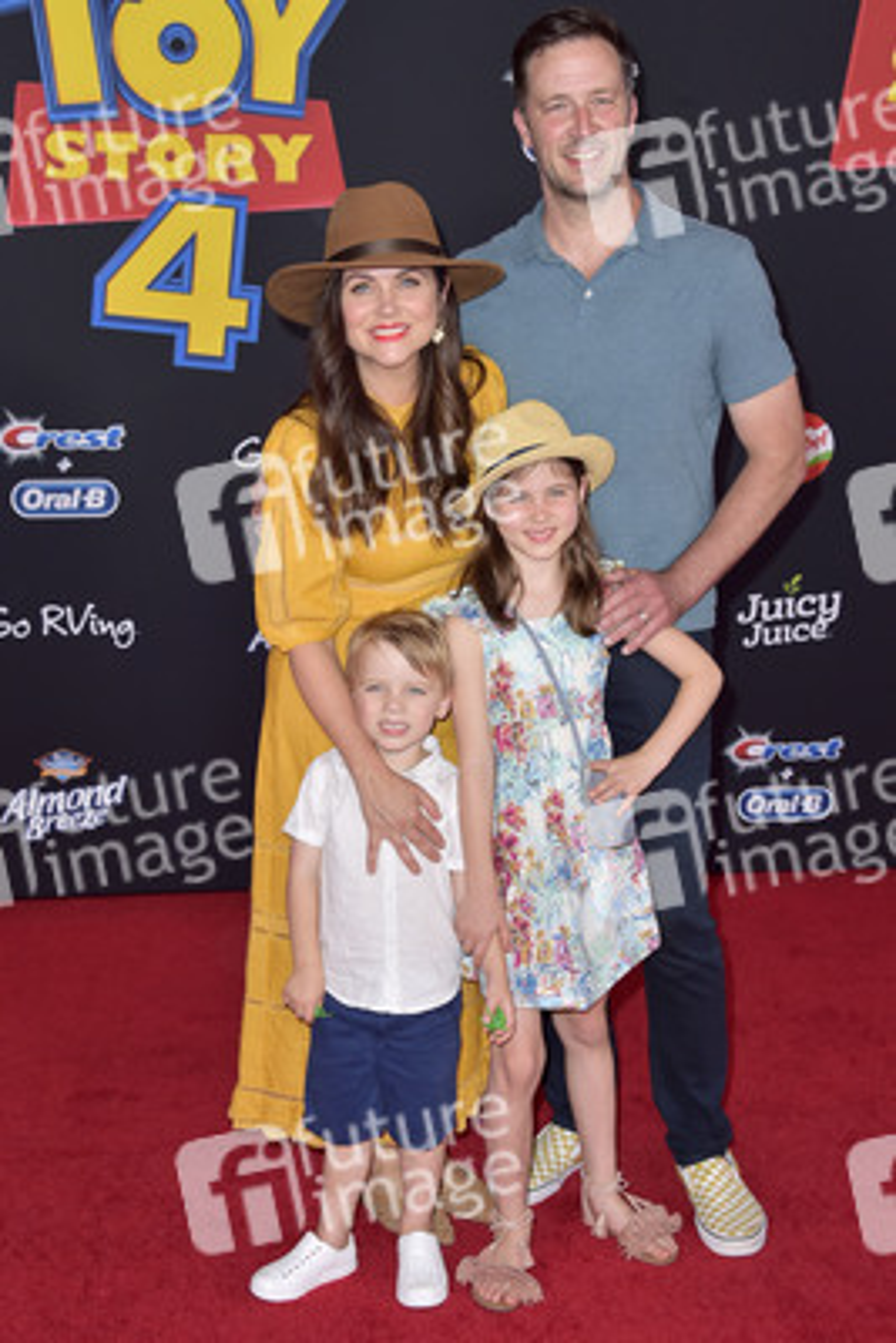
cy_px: 672
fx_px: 1940
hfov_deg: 26.0
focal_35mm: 52
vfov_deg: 38.2
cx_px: 448
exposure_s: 1/200
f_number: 7.1
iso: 500
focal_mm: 52
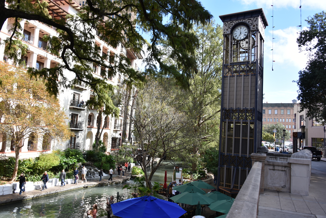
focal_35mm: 28
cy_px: 109
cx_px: 163
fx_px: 254
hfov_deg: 65.5
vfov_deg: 46.4
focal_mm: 28
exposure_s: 1/160
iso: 100
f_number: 6.3
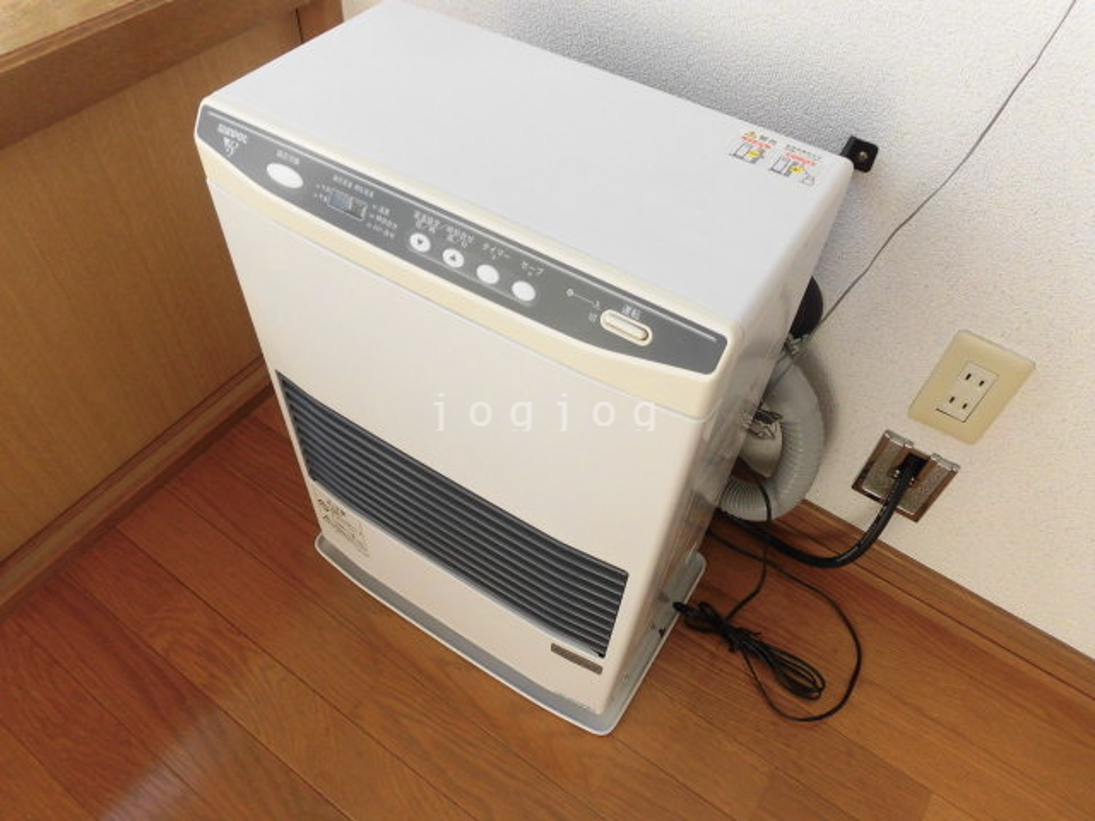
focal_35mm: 24
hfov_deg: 71.6
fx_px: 759
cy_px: 410
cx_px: 548
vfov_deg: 56.8
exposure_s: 1/100
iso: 100
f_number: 3.1
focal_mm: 4.3
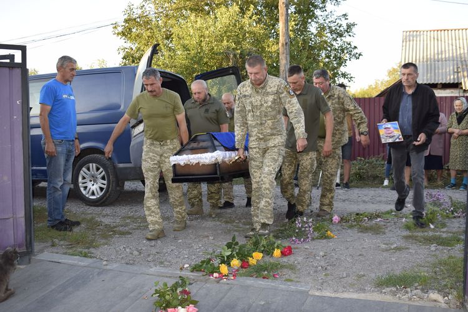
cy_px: 156
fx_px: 488
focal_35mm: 38
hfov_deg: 51.3
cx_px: 234
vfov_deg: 35.5
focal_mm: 25
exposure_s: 1/125
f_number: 5.6
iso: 320
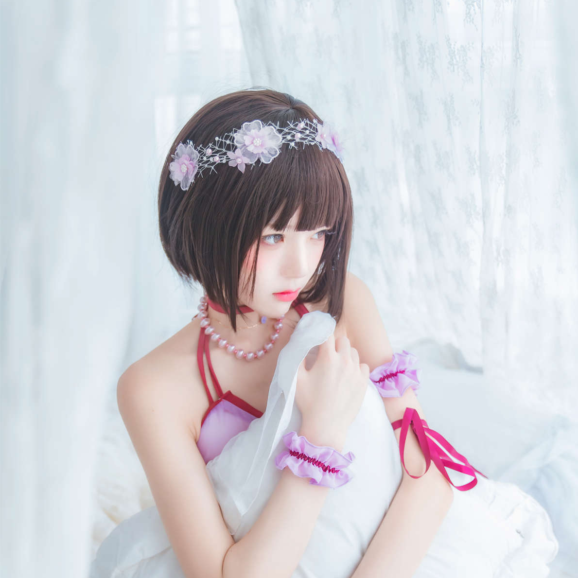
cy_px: 346
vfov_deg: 37.4
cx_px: 291
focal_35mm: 45
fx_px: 850
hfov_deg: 37.6
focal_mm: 35
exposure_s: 1/320
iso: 800
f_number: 2.8
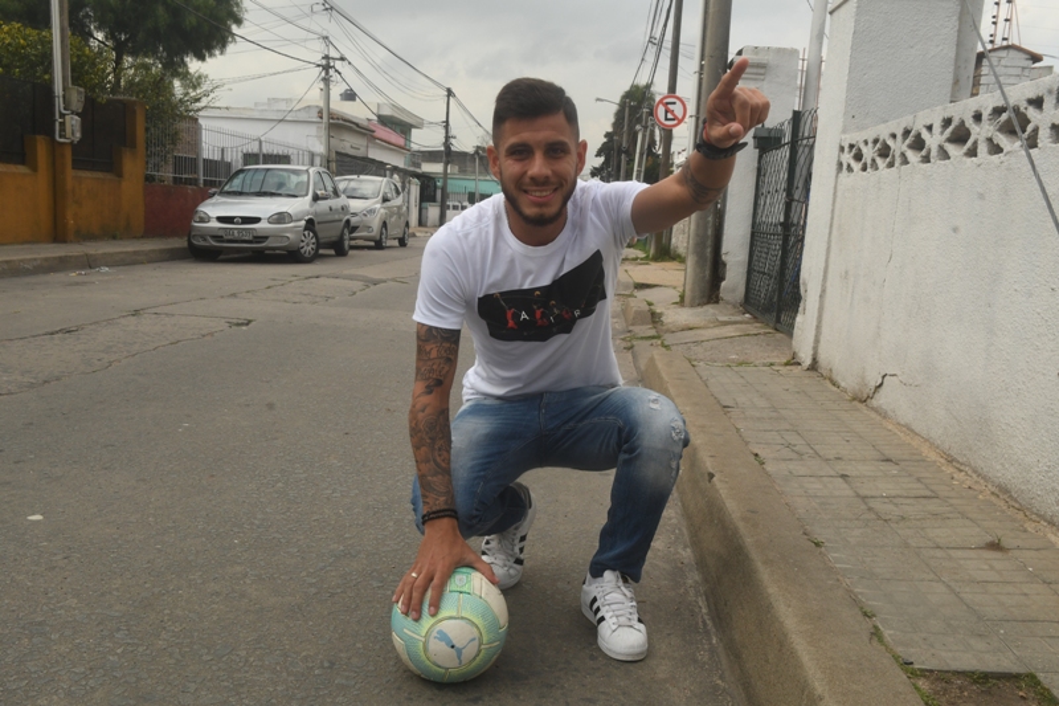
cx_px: 530
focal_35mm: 30
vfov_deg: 43.6
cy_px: 353
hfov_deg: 61.9
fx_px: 882
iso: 400
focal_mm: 20
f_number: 13
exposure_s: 1/250
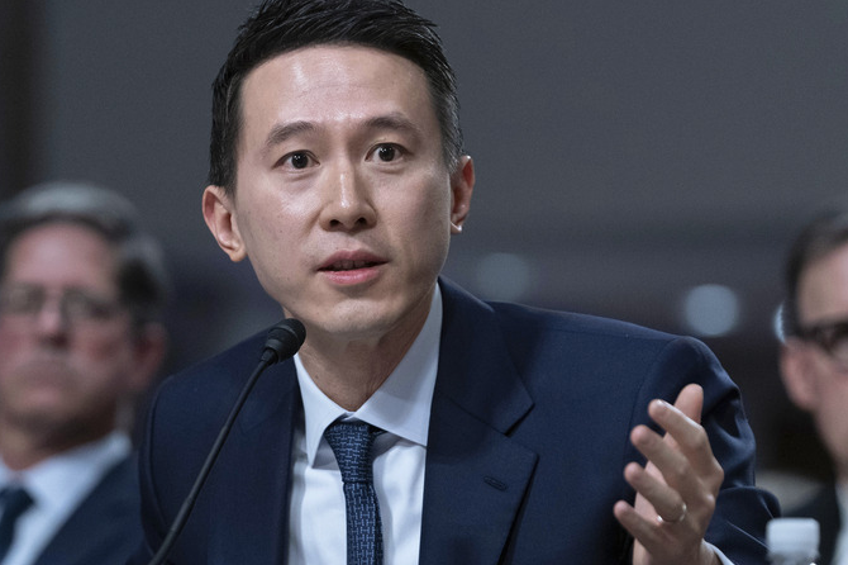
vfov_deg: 5.9
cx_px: 387
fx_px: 5485
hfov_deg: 8.8
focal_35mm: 233
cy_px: 286
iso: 3200
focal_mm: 200
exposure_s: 1/320
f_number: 4
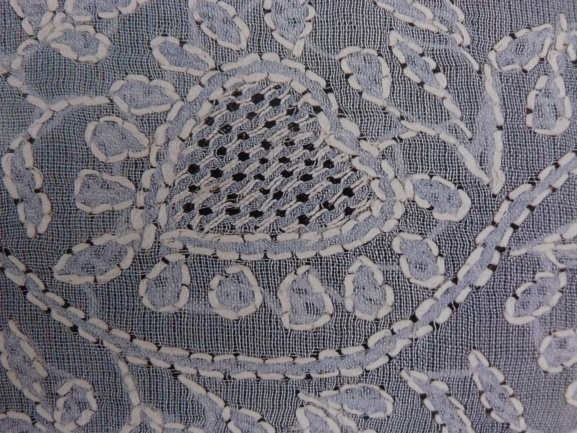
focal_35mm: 38
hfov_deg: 49.0
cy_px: 214
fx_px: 633
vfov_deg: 37.7
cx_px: 275
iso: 400
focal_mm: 6
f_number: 4
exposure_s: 1/160
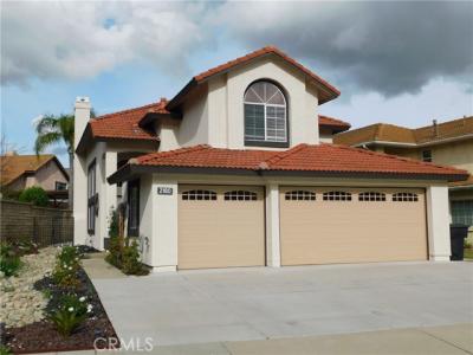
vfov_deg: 39.7
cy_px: 178
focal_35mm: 36
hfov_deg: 51.4
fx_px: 492
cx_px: 236
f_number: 7
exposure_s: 1/500
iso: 125
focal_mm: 6.3
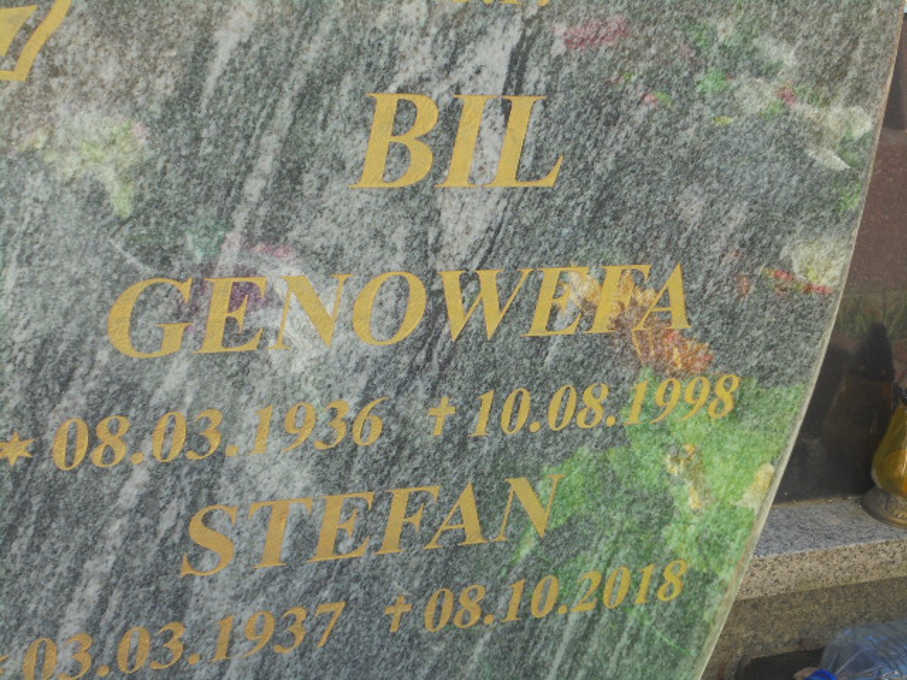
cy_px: 340
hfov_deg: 23.6
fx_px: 2175
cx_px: 454
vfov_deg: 17.8
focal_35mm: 83
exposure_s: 1/100
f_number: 6.7
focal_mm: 14.9
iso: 100
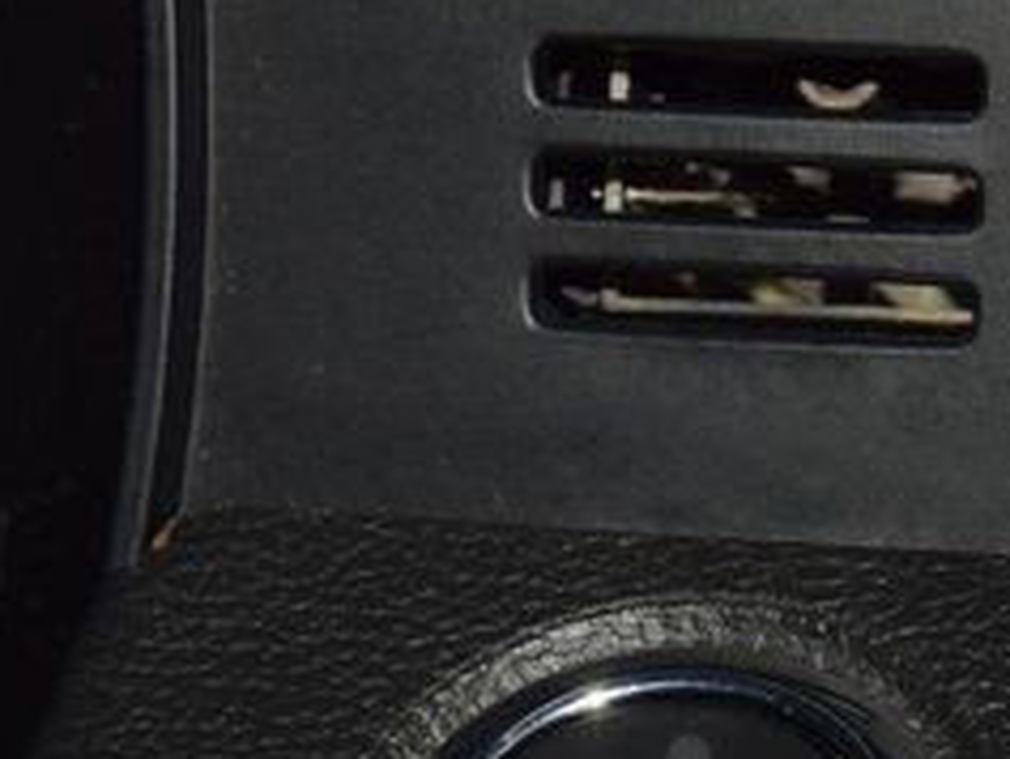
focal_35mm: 273
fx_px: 7969
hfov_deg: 7.2
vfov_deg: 5.4
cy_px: 795
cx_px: 699
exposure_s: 1/125
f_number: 8
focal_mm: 70
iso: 100
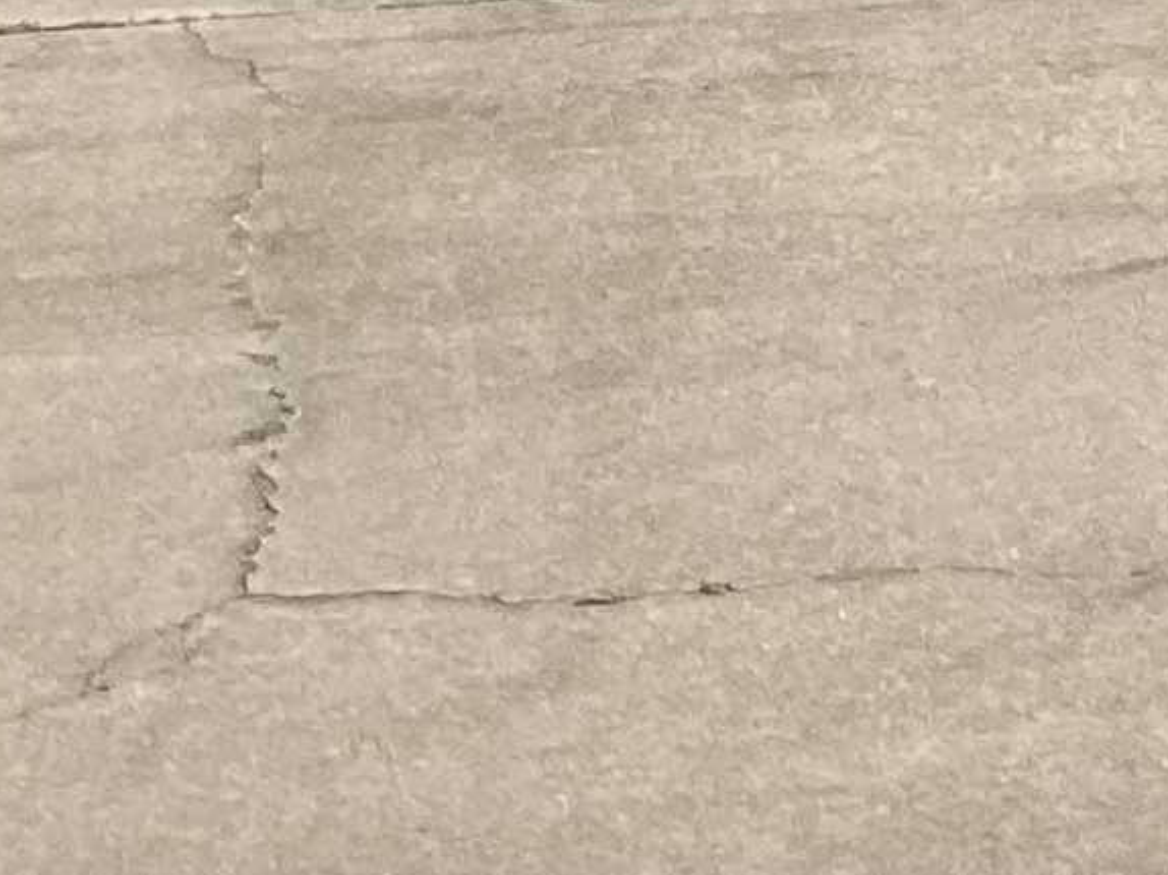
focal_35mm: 166
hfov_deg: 11.3
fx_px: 5599
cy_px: -1455
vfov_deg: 8.0
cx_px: 1864
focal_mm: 3.3
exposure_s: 1/1773
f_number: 2.4
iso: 25
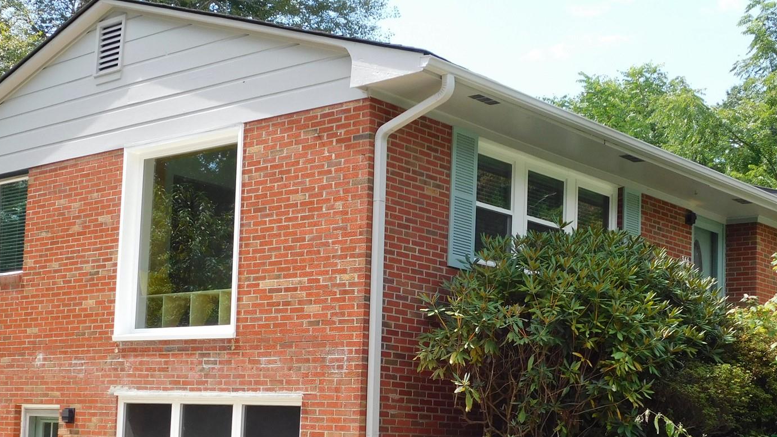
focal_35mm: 58
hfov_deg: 36.0
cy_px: 332
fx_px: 1195
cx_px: 378
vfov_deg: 20.6
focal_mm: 6.3
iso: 125
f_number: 3.5
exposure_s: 1/400
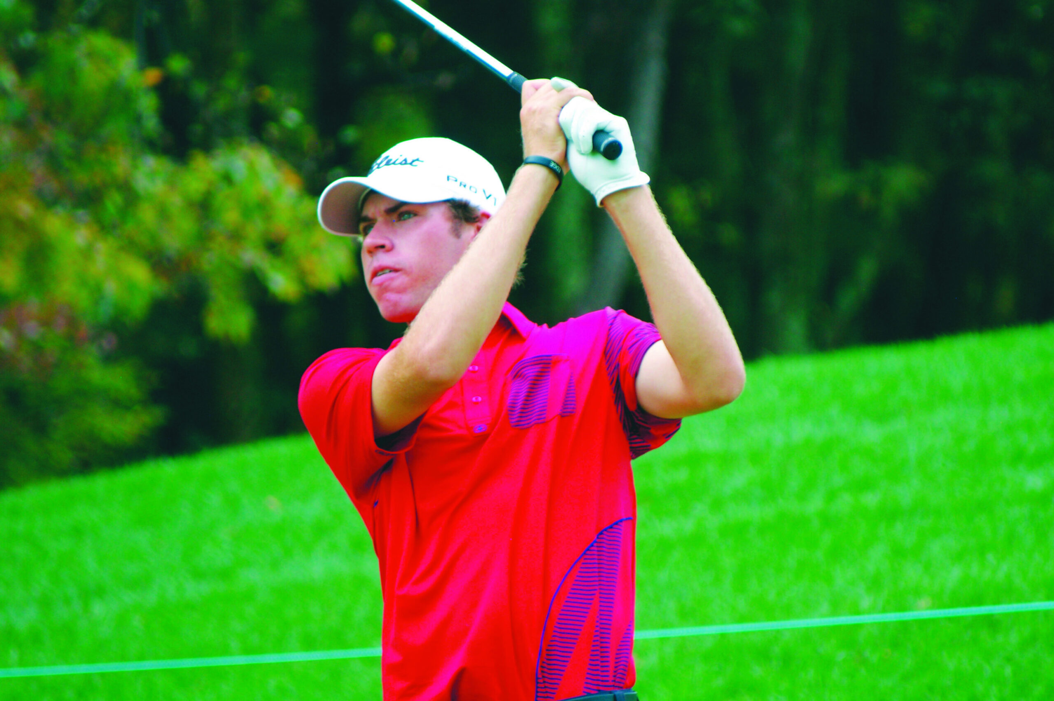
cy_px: 350
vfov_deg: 4.8
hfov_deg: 7.2
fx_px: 8337
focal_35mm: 285
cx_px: 527
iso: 400
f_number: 6.7
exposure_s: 1/350
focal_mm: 190
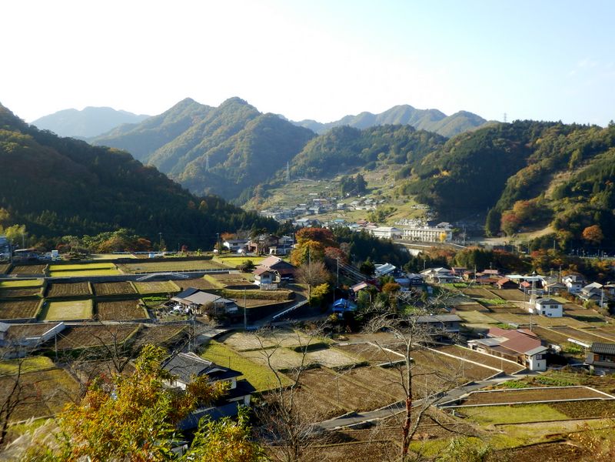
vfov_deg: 32.9
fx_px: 782
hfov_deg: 42.9
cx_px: 308
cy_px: 231
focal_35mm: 44
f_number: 4.2
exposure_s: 1/200
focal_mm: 7.9
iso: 80
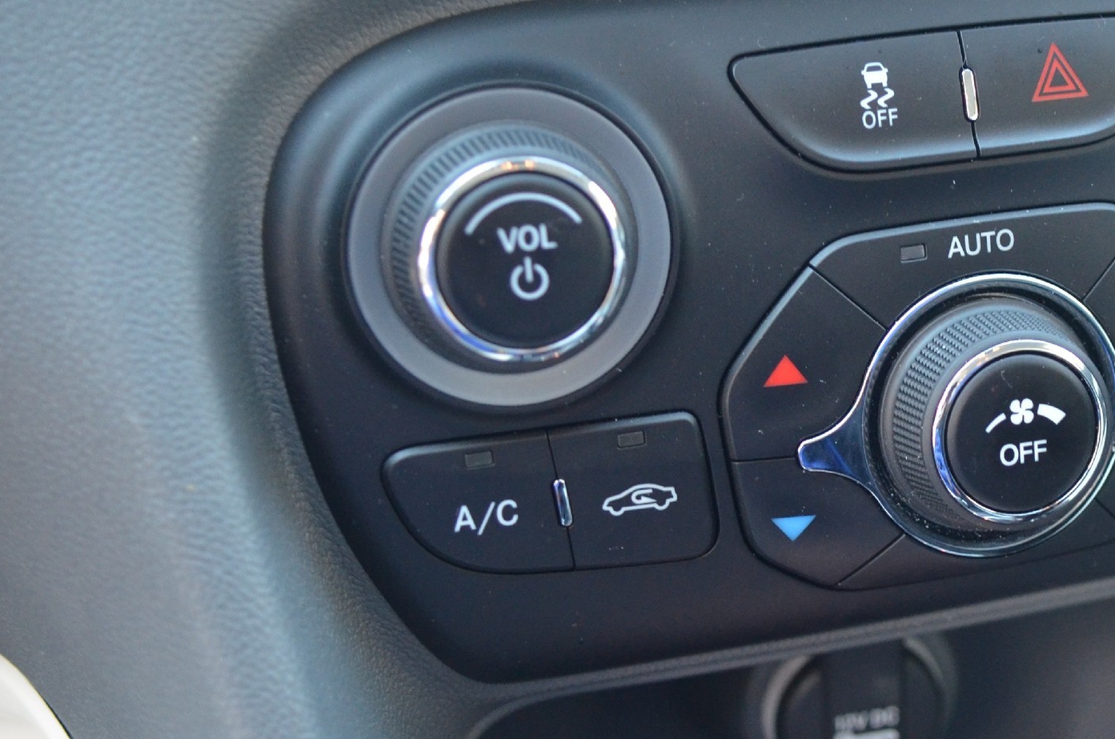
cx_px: 894
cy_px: 286
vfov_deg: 19.3
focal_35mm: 70
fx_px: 2164
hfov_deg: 28.3
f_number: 2.8
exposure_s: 1/40
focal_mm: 26
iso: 1600
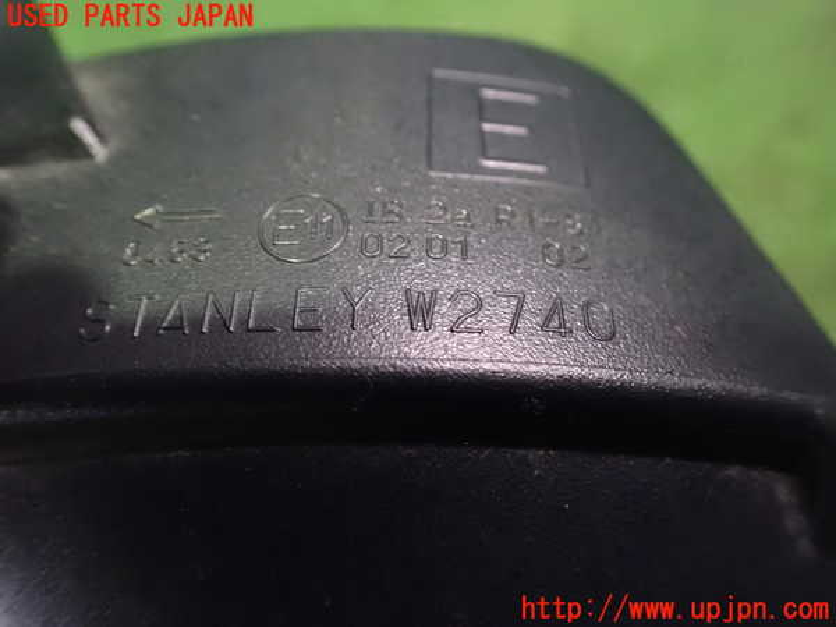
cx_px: 418
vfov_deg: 46.8
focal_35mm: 30
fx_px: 725
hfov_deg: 60.0
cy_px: 314
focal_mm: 5.4
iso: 1600
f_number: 2.3
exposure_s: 1/30
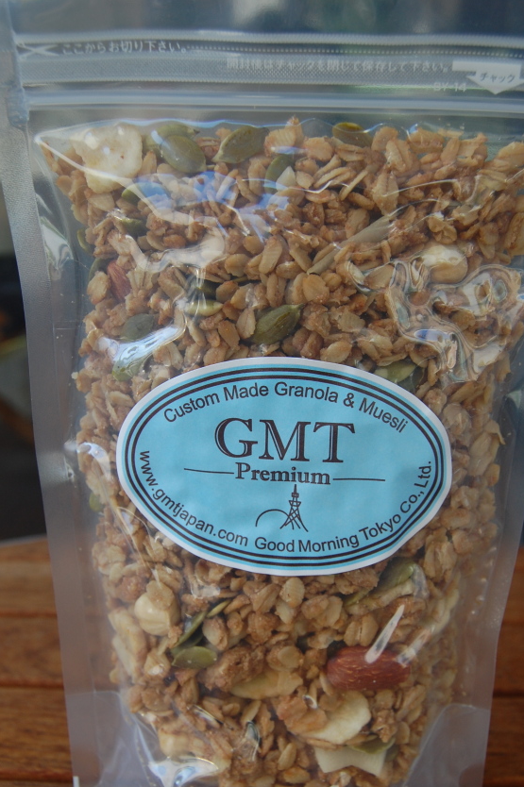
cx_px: 271
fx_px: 984
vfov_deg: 43.5
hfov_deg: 29.8
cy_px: 453
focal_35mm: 45
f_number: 5.6
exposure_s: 1/125
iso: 280
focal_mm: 26
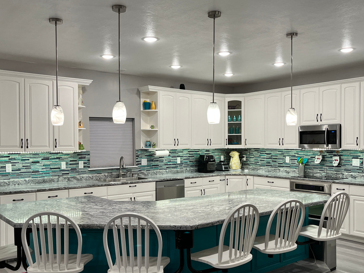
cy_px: 146
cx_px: 180
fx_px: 368
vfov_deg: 40.7
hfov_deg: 52.6
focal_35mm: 35
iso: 125
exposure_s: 1/120
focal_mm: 5.1
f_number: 1.6
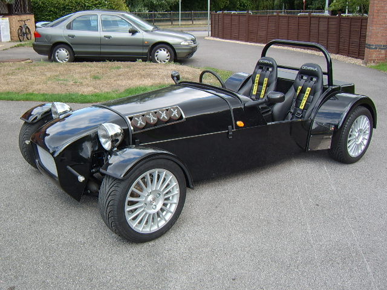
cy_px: 145
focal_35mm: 31
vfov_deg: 45.4
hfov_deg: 58.4
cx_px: 194
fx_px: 347
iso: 50
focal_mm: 8.13
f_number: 4
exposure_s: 1/136
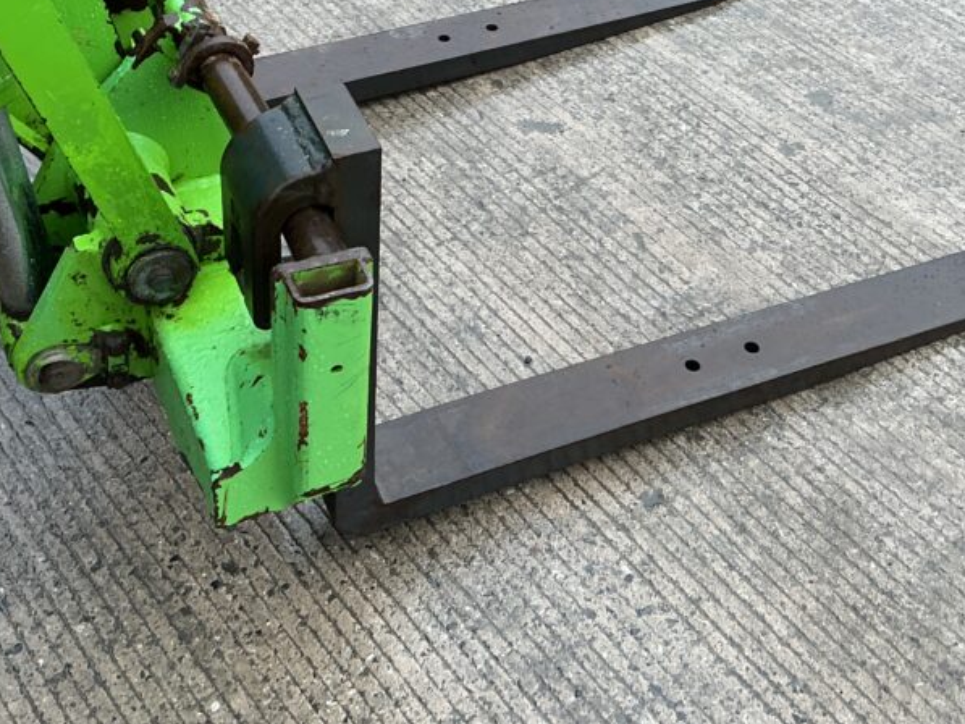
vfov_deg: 29.8
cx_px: 532
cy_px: 181
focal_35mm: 48
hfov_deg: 39.6
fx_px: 1338
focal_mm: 3
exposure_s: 1/122
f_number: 1.8
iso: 20
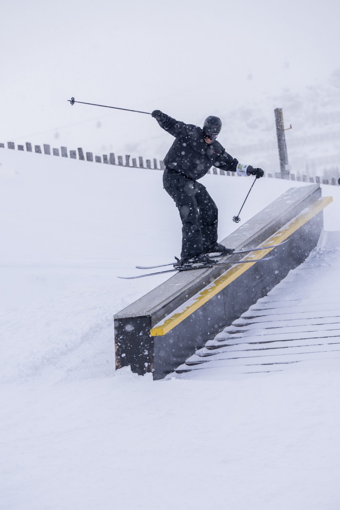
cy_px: 255
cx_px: 170
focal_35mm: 200
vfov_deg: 10.3
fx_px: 2833
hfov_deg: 6.9
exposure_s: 1/1000
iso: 800
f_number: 6.3
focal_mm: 200
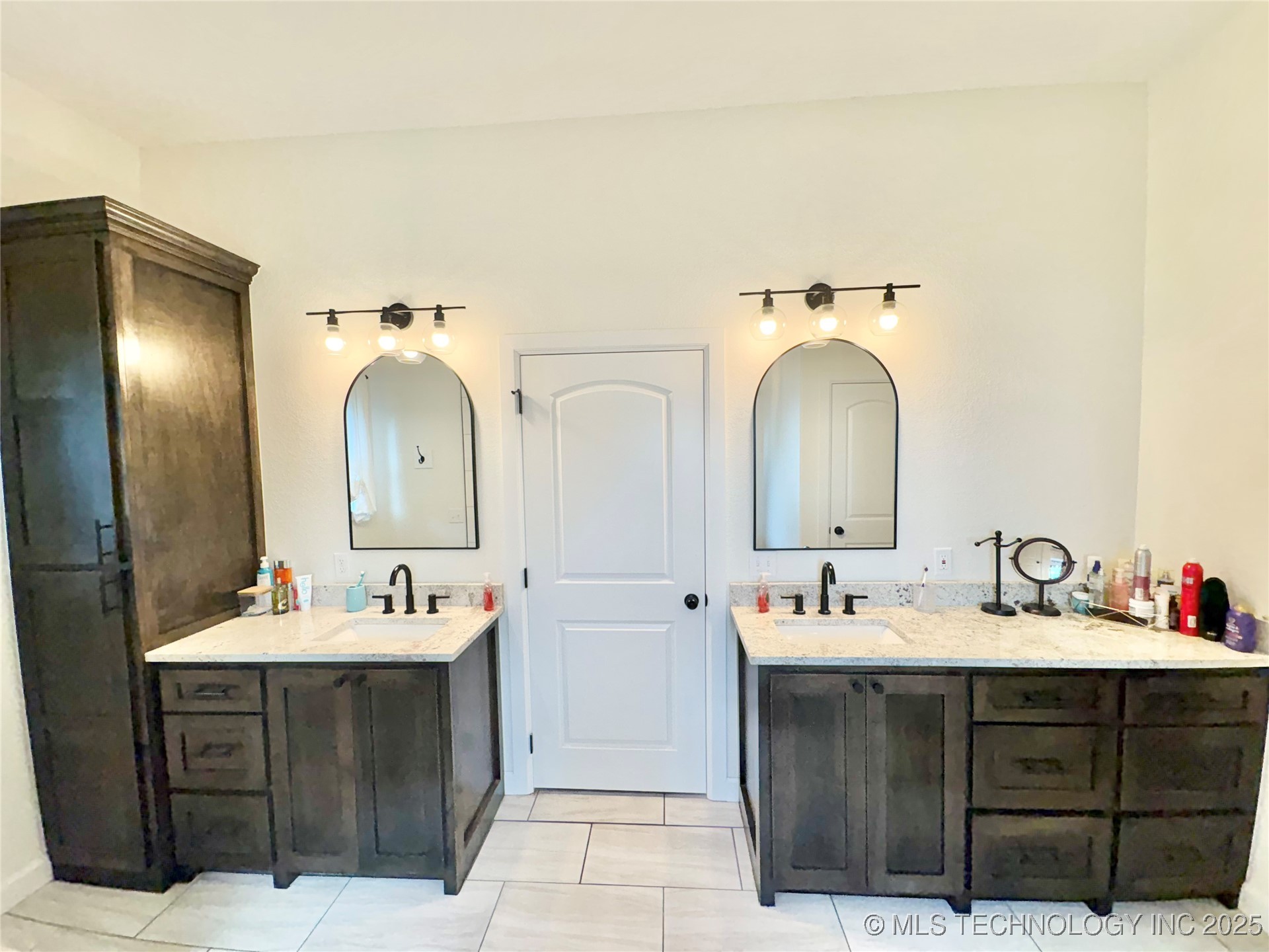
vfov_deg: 85.7
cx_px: 634
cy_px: 476
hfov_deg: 102.1
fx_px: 513
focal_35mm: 14
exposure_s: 1/122
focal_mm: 2.22
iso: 80
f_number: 2.2
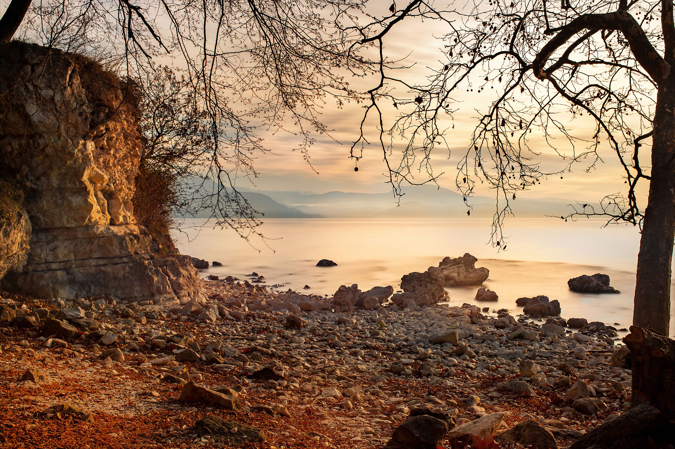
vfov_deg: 37.8
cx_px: 338
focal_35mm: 35
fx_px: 656
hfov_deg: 54.5
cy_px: 224
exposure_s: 30
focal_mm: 35
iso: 100
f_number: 9
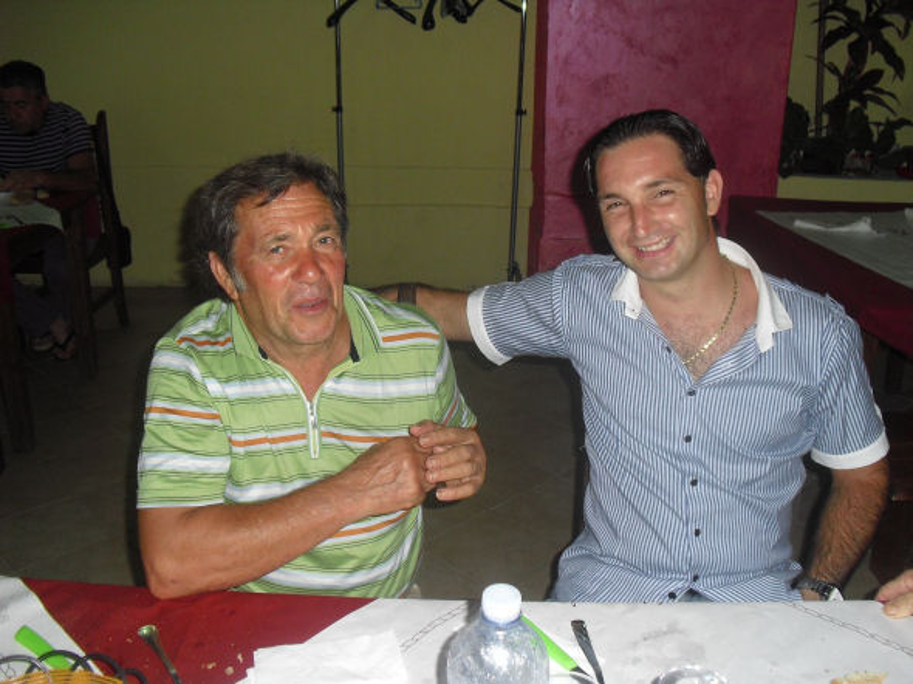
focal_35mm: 36
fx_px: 949
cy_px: 342
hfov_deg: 51.4
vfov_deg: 39.6
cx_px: 456
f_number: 3.1
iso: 200
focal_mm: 6.3
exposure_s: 1/60
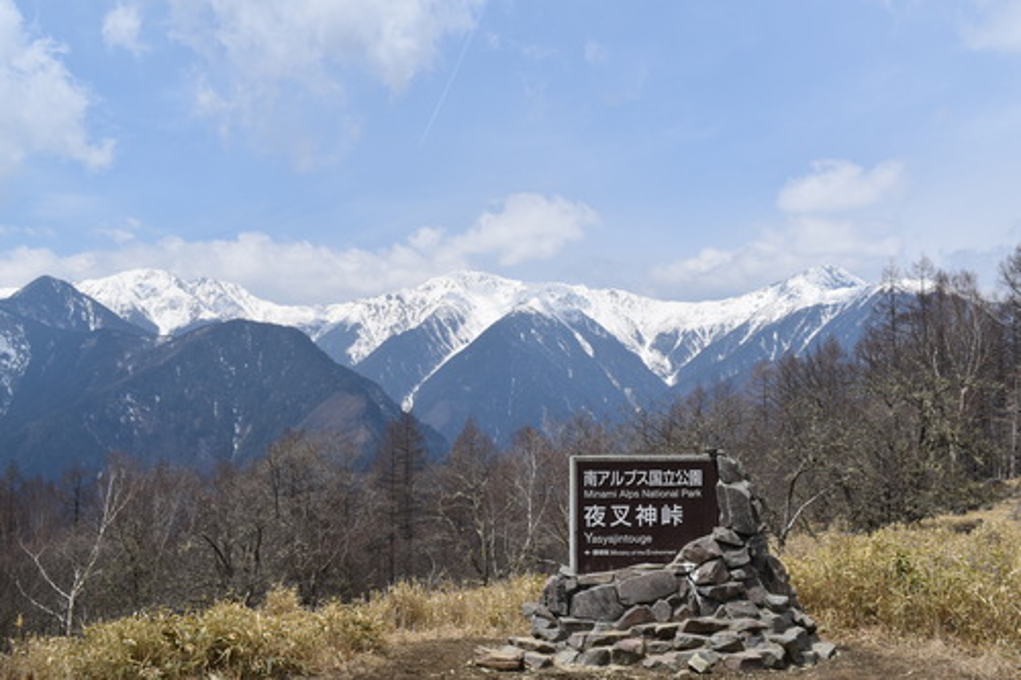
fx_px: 1021
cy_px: 340
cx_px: 510
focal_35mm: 36
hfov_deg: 53.1
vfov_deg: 36.8
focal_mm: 24
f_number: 11
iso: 200
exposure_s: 1/500
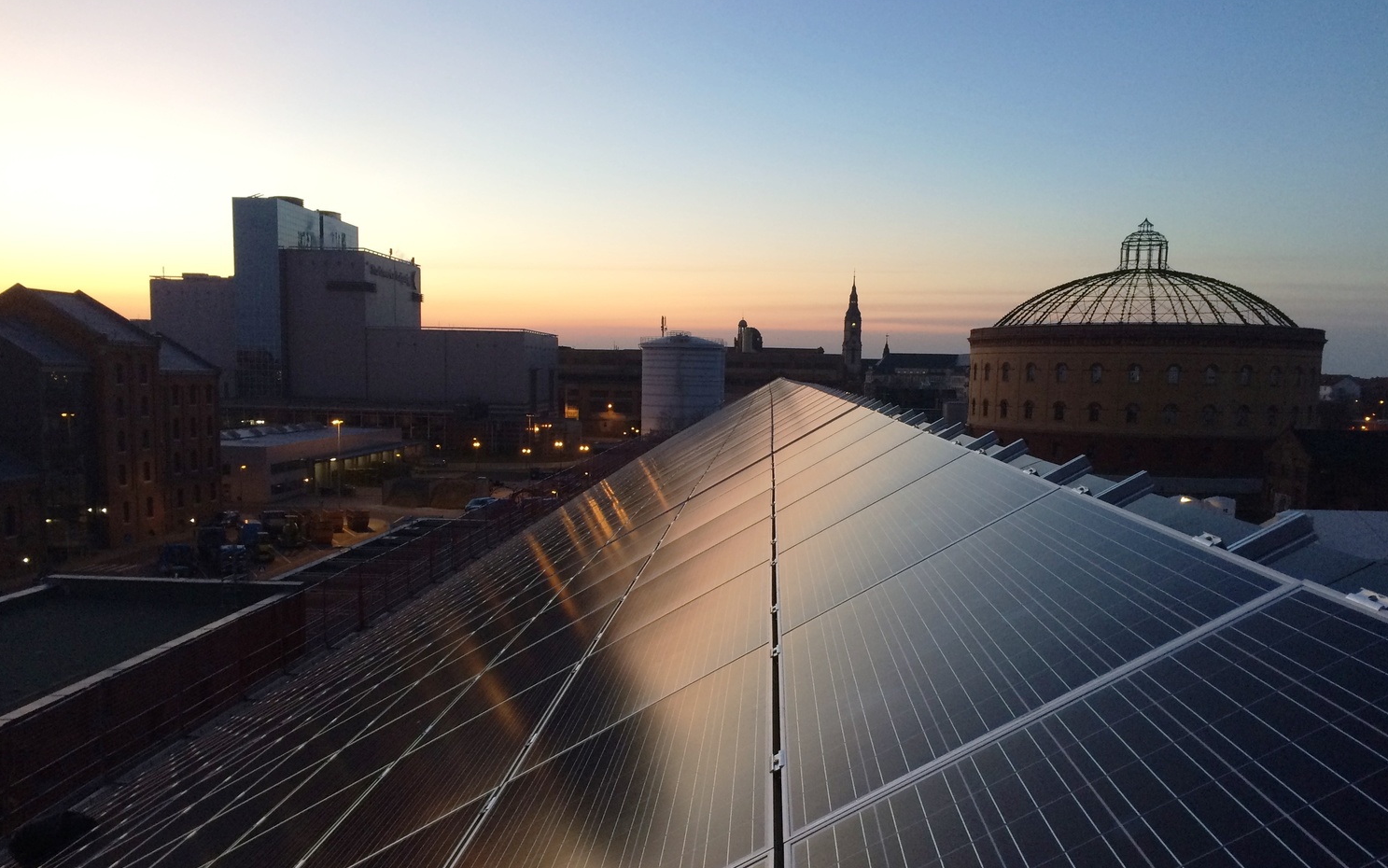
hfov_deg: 61.2
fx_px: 1173
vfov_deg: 40.5
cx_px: 696
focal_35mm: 31
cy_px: 497
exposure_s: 1/33
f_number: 2.2
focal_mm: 4.15
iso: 125
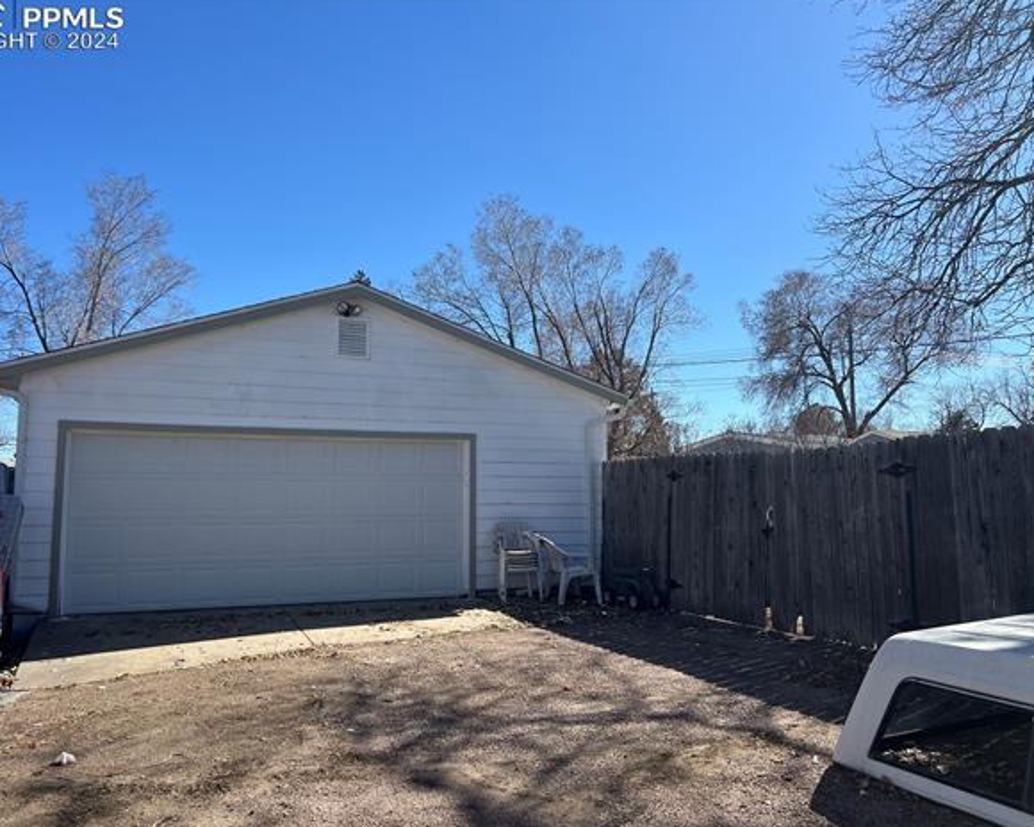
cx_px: 471
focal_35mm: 28
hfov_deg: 62.1
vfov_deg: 51.5
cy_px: 414
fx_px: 857
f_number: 1.5
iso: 50
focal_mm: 5.7
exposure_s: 1/3165
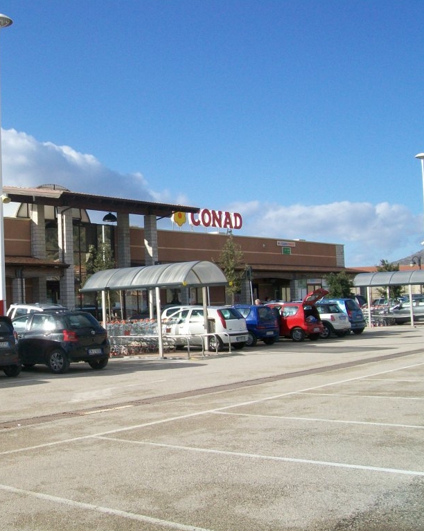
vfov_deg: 39.6
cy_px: 266
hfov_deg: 31.1
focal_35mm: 47
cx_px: 73
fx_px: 738
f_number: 4.8
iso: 64
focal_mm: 6
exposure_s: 1/400
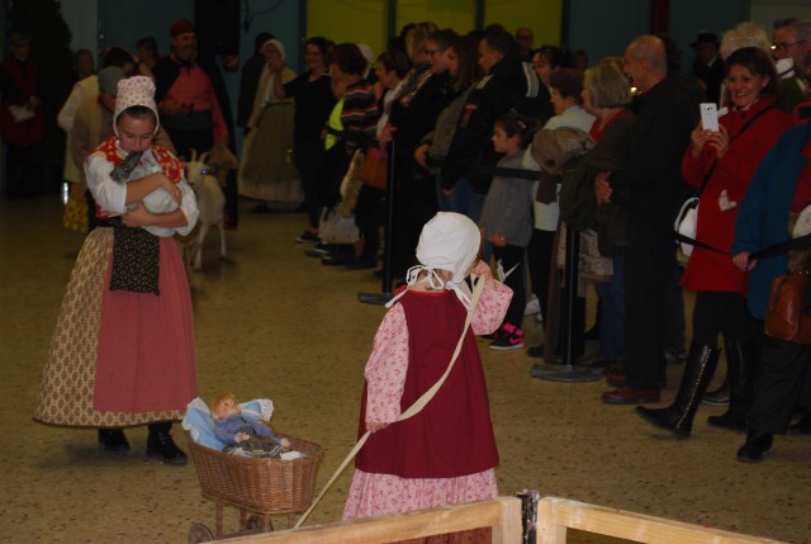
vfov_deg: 19.0
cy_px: 272
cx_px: 406
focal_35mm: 72
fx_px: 1625
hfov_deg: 28.0
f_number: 5.6
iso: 400
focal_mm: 48
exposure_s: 1/60
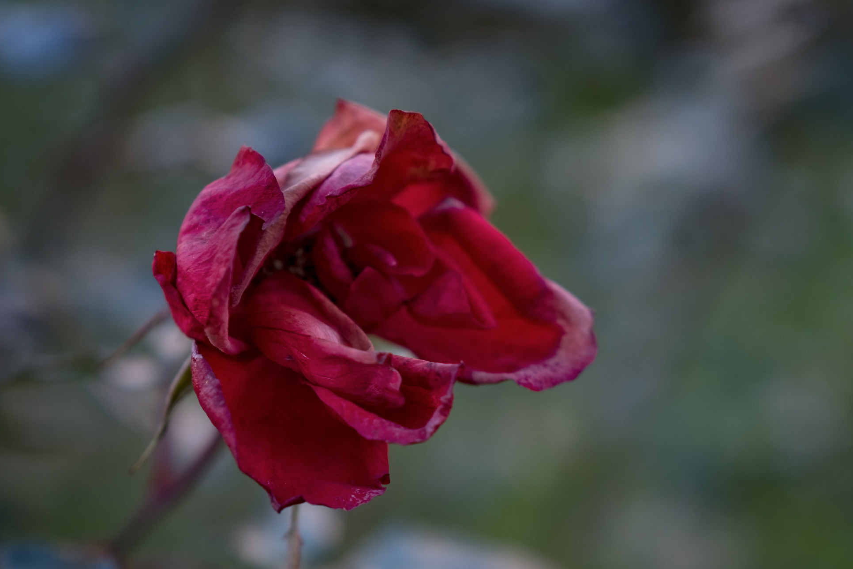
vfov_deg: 13.3
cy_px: 335
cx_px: 477
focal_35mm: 103
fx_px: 2440
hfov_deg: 19.8
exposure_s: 1/320
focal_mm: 55
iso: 200
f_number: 2.8
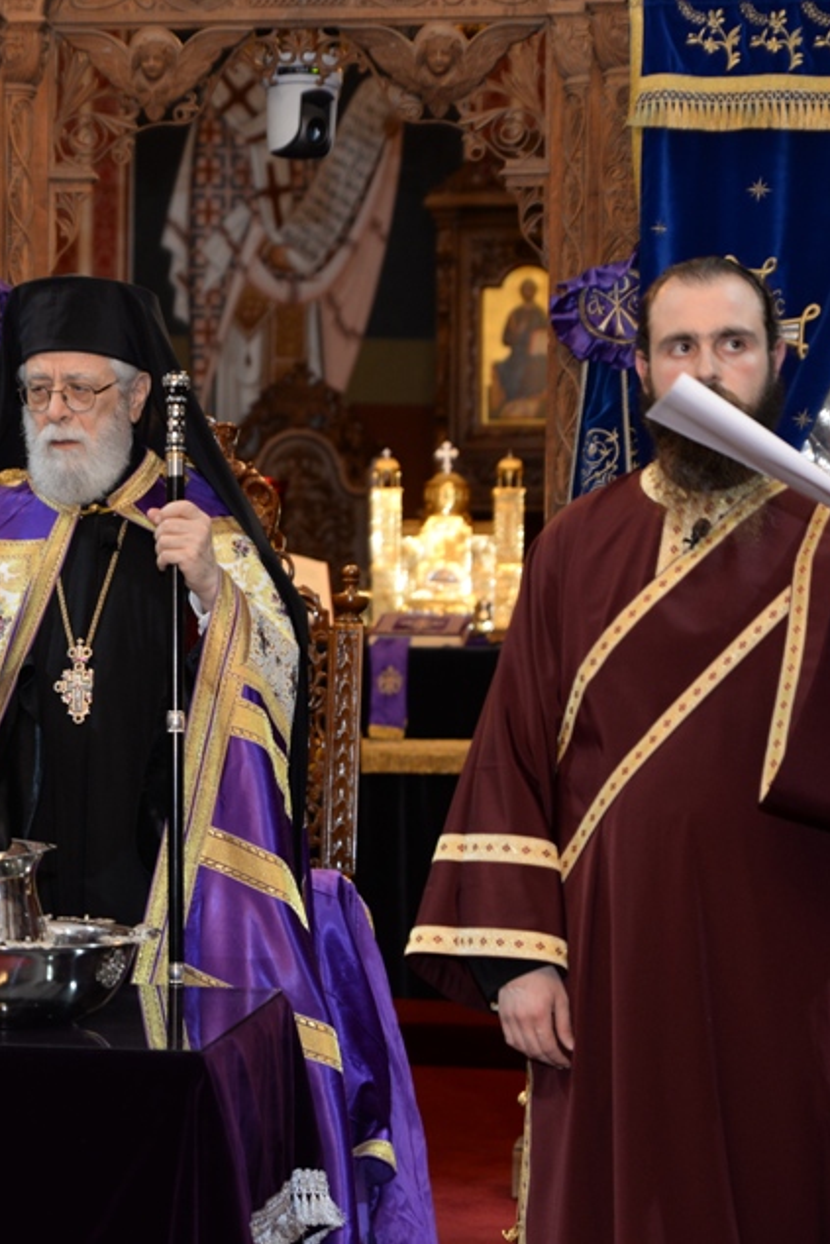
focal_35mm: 106
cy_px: 619
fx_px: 3664
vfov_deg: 19.3
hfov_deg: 12.8
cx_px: 78
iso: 640
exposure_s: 1/60
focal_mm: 70
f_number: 3.5
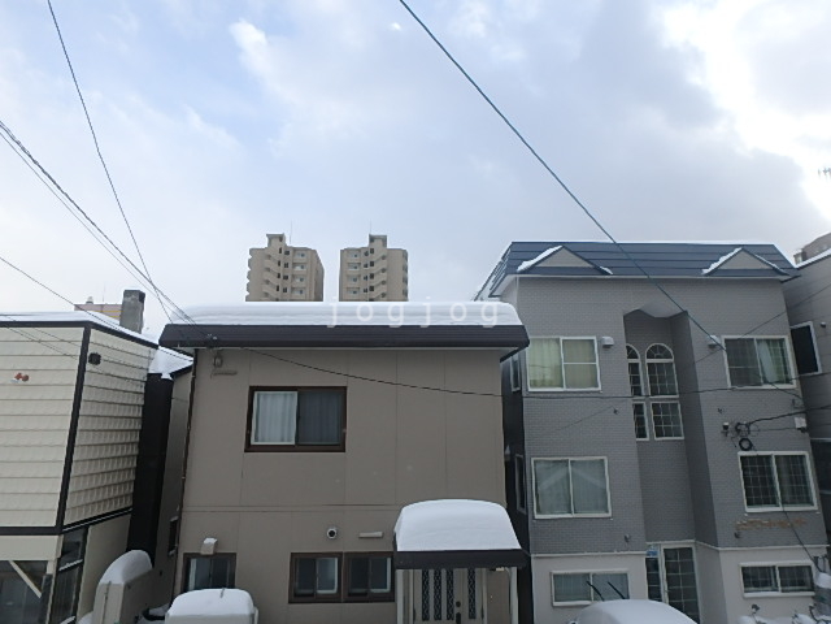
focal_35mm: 21
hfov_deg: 79.0
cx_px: 416
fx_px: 504
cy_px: 312
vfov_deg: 63.4
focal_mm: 3.7
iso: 125
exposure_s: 1/640
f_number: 3.5
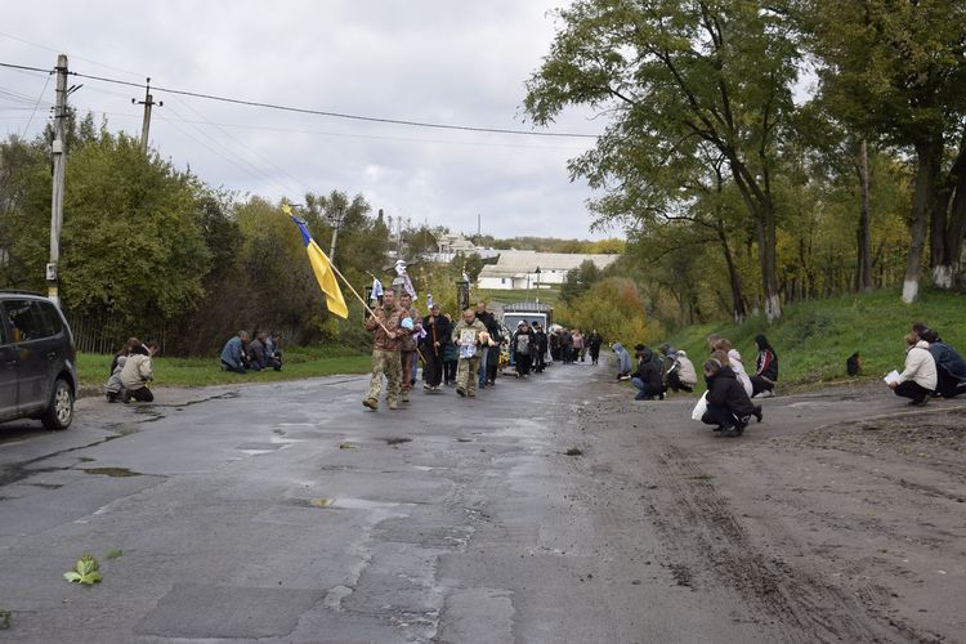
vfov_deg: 28.1
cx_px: 483
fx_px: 1288
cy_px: 322
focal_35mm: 48
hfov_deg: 41.1
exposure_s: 1/250
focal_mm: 32
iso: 200
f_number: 8
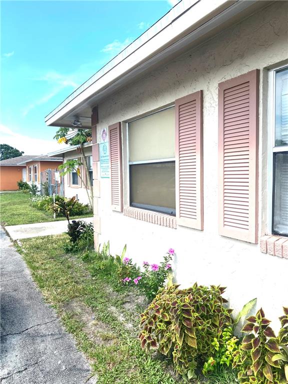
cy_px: 192
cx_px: 144
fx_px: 288
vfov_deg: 67.3
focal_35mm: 26
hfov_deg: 53.1
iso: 32
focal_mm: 4.25
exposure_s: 1/2028
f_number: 1.8
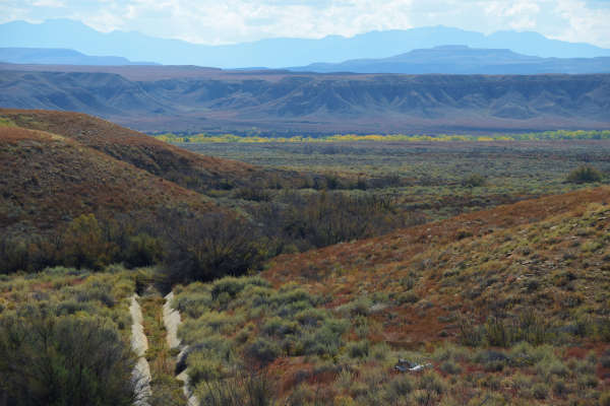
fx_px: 2796
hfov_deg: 12.5
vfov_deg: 8.3
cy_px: 203
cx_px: 305
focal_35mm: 165
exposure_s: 1/800
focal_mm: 110
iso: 400
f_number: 7.1
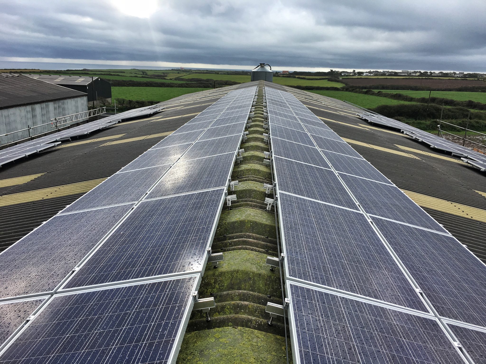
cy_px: 182
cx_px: 243
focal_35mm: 29
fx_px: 407
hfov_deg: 61.7
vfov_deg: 48.2
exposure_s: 1/718
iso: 25
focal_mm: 4.15
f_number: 2.2
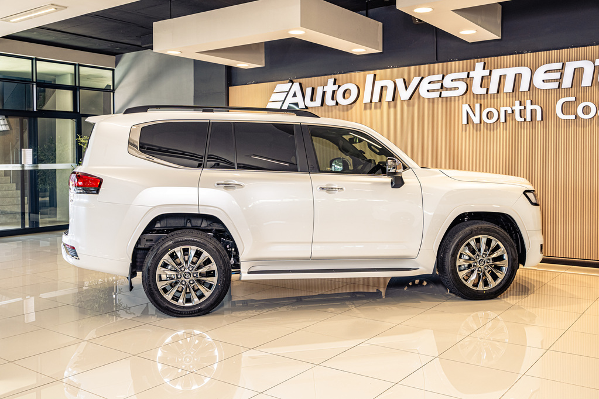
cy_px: 200
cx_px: 300
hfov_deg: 54.4
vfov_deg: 37.9
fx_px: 582
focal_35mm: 35
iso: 500
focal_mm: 35
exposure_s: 1/125
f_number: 4
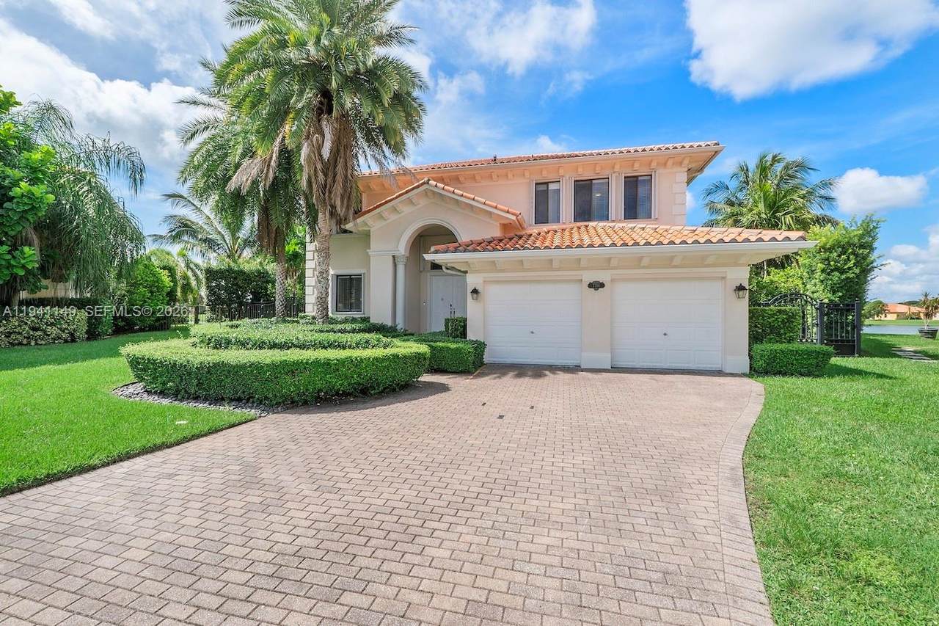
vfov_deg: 77.3
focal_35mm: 15
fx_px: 391
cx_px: 470
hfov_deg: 100.4
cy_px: 313
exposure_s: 1/250
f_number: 11
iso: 100
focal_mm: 10
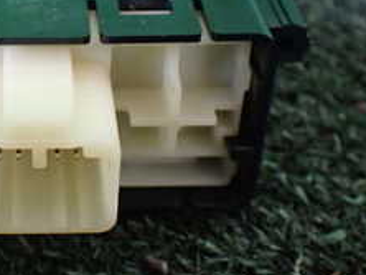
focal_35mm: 81
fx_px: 857
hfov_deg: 23.5
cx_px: 36
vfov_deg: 18.0
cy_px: 36
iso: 800
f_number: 2.3
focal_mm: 5.4
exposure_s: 1/30
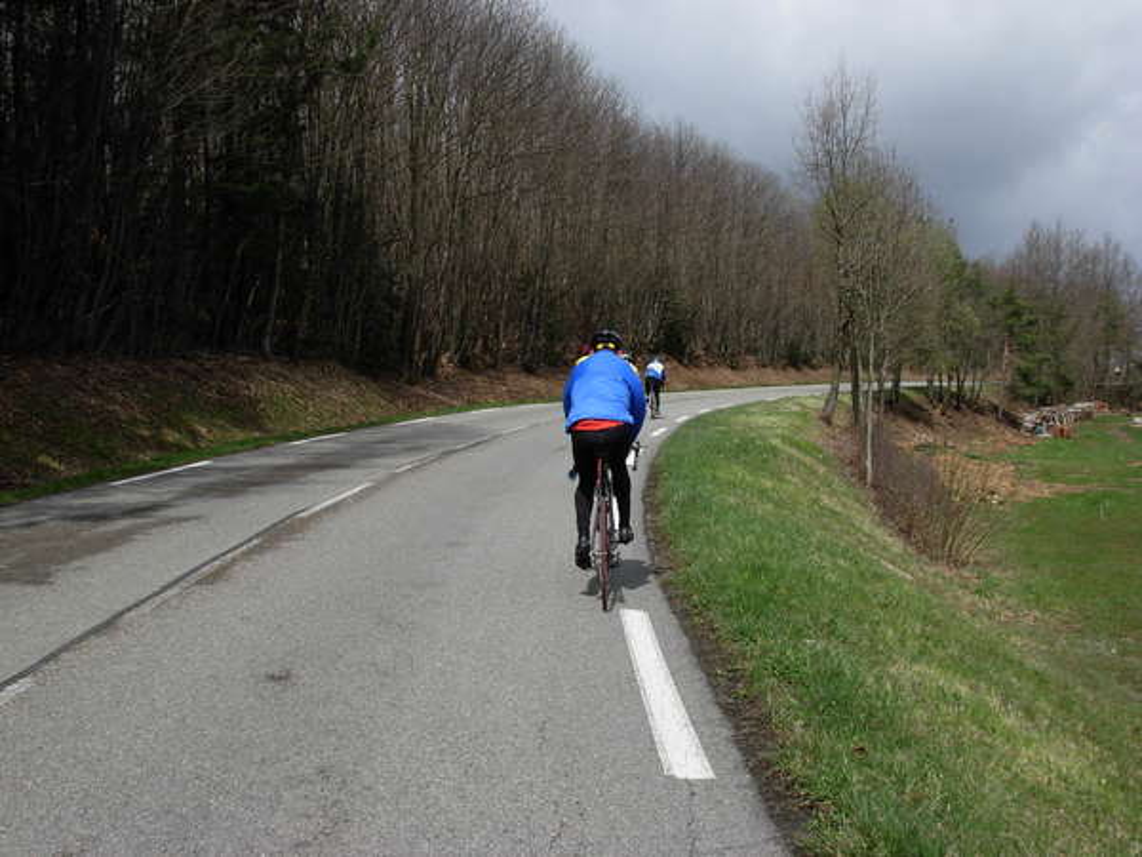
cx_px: 571
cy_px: 428
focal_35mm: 38
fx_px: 1254
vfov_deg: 37.7
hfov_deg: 49.0
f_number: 4.9
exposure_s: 1/724
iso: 79
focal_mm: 6.3
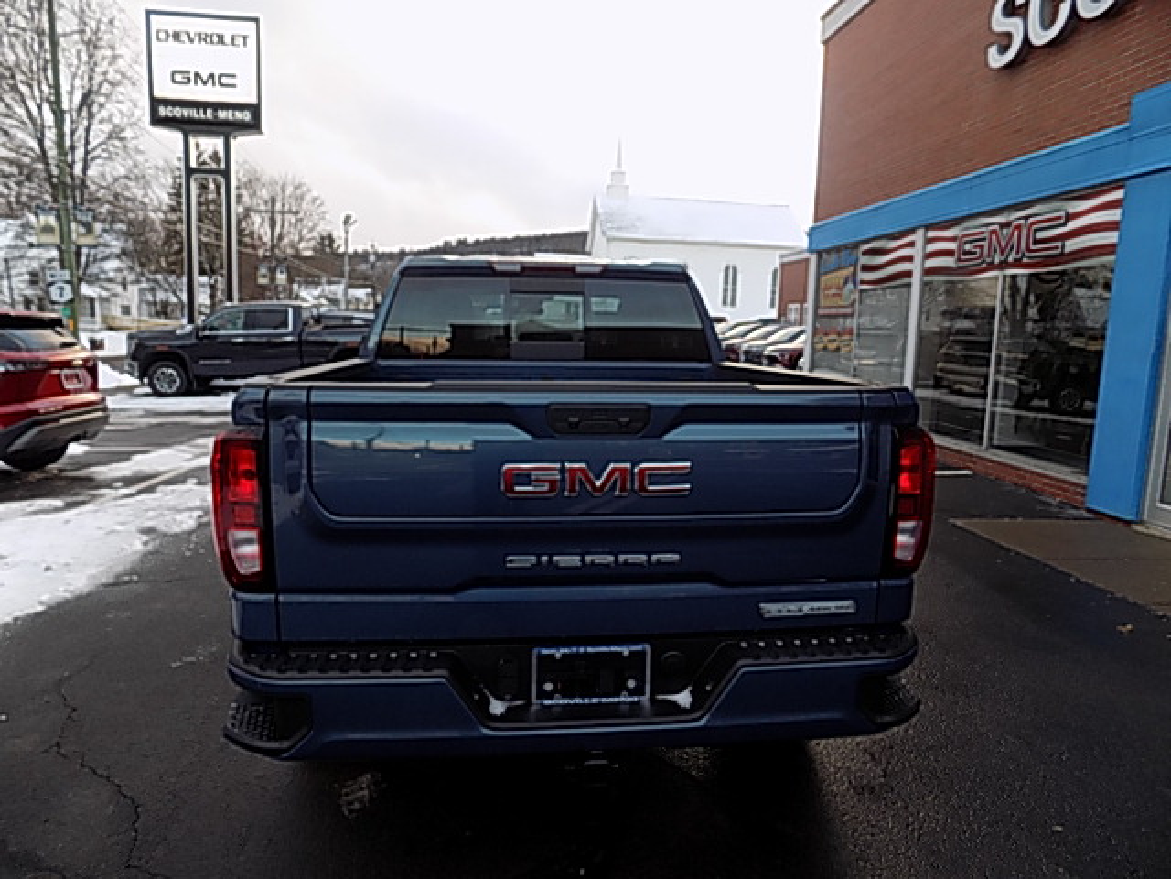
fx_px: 778
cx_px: 586
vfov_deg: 58.9
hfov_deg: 73.9
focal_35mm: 23
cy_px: 440
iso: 80
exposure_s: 1/60
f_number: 3.1
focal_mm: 4
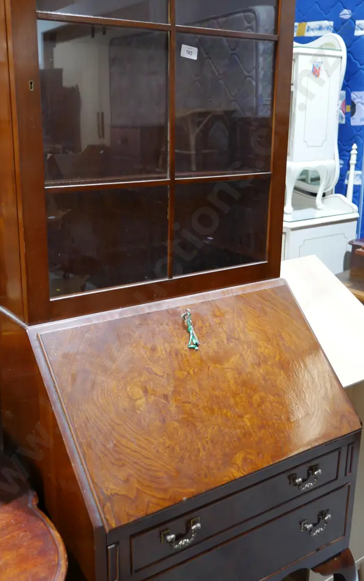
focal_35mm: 41
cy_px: 289
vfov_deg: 48.2
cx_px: 153
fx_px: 651
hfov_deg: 31.2
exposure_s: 1/60
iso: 800
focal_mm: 19
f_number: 4.1
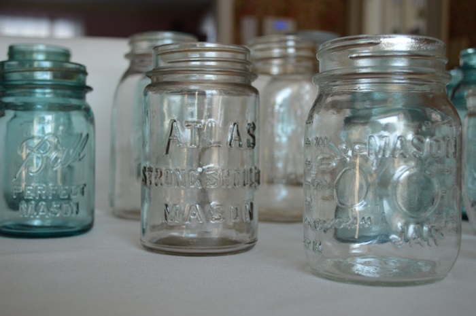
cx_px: 238
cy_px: 158
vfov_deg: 28.0
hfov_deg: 41.2
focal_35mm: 48
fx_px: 634
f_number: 5
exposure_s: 1/100
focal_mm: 32
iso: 400
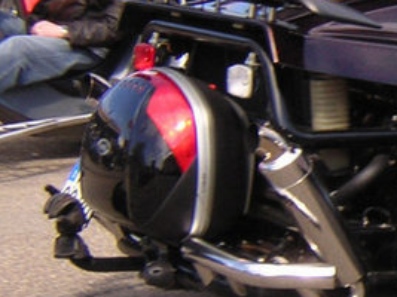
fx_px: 1754
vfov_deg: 9.7
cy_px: 110
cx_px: 534
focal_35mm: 153
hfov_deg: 12.5
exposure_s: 1/302
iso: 100
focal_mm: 6.6
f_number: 3.1
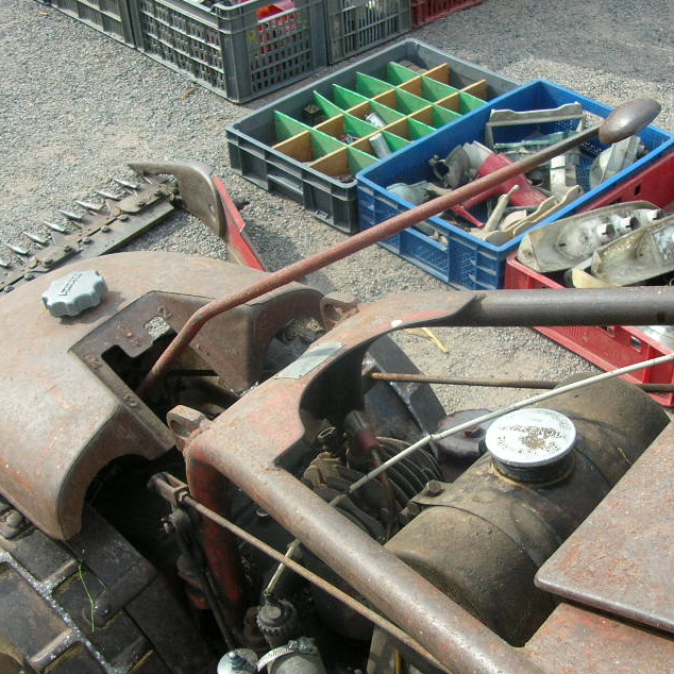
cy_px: 371
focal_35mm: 50
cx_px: 412
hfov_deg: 33.9
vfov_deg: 34.0
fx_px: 1101
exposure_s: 1/290
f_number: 2.8
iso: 50
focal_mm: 5.8
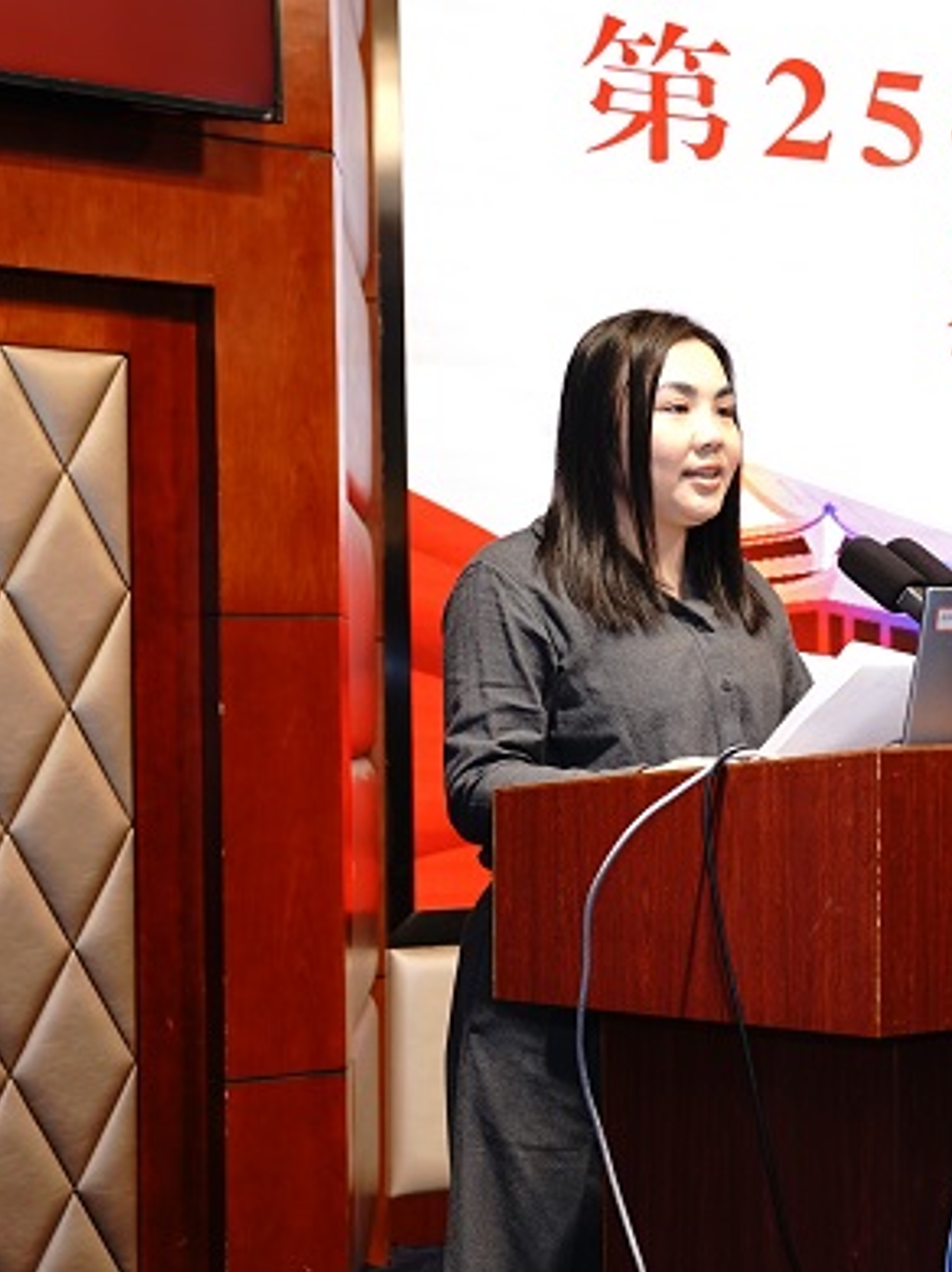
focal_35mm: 69
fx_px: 2533
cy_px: 629
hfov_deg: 20.4
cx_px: 1011
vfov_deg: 28.2
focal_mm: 40
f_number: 3.5
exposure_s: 1/100
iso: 640
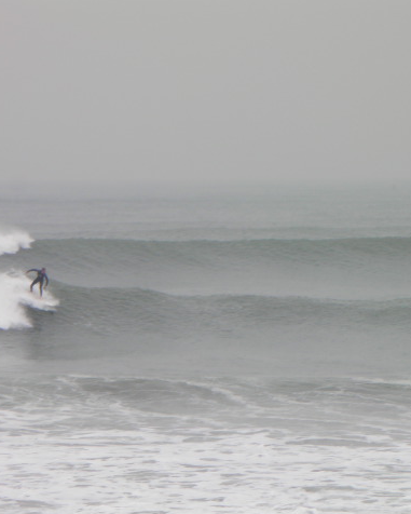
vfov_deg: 7.8
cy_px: 256
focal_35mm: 248
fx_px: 3770
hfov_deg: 6.2
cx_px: 142
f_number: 4.7
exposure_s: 1/147
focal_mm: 31.7
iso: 50
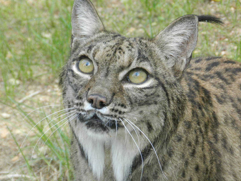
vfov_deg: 6.2
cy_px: 90
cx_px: 120
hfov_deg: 8.3
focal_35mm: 239
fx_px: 1664
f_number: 5.1
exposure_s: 1/50
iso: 200
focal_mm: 42.4
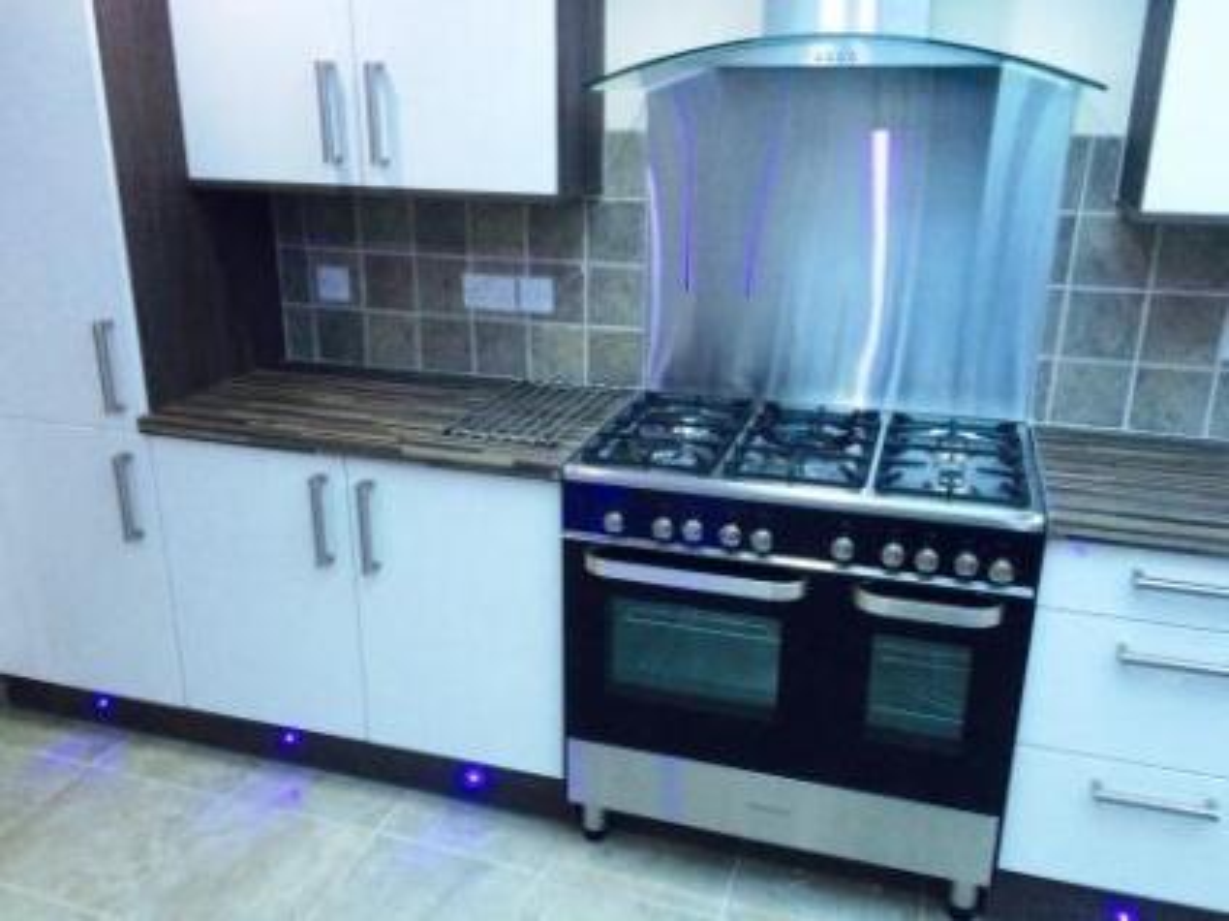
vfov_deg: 48.2
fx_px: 1029
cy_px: 460
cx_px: 614
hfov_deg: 61.7
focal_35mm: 29
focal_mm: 4.15
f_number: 2.2
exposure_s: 1/30
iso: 200
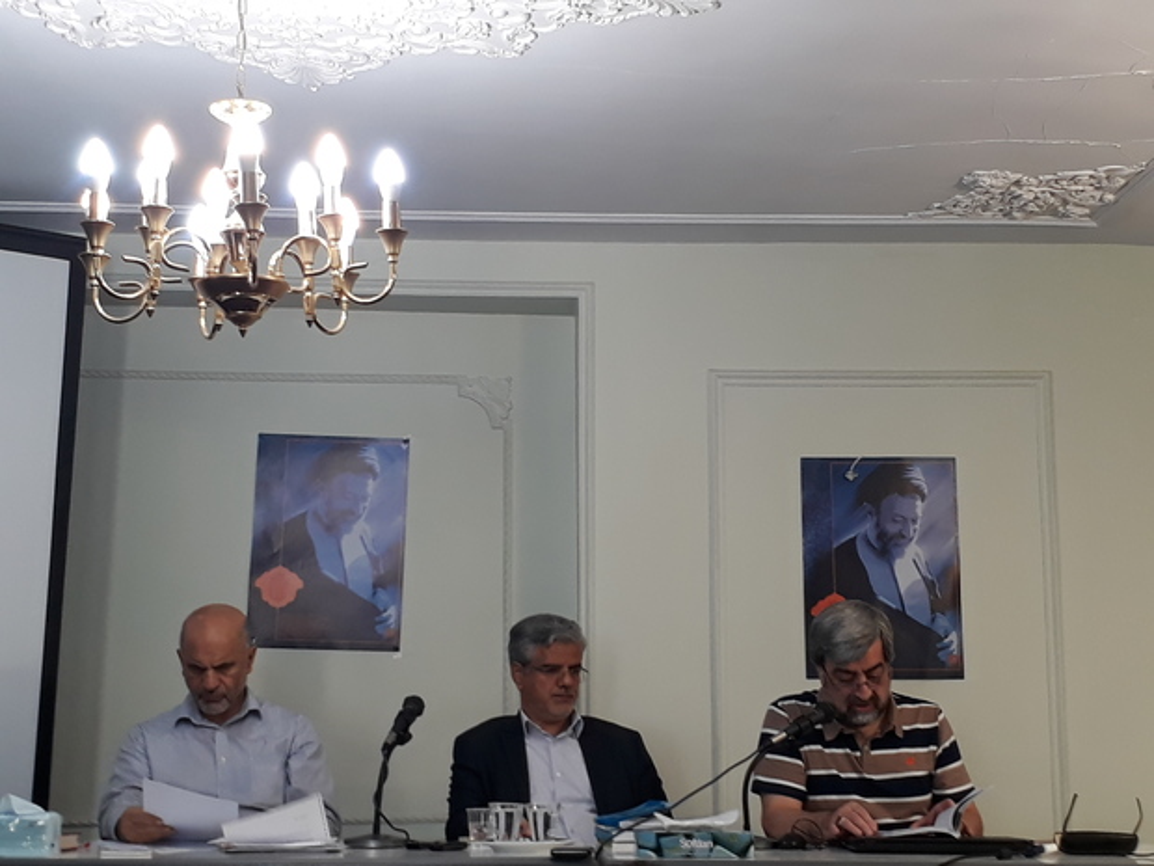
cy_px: 433
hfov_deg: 65.3
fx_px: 900
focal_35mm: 27
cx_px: 577
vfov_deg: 51.4
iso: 50
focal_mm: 3.6
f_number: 1.9
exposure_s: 1/33
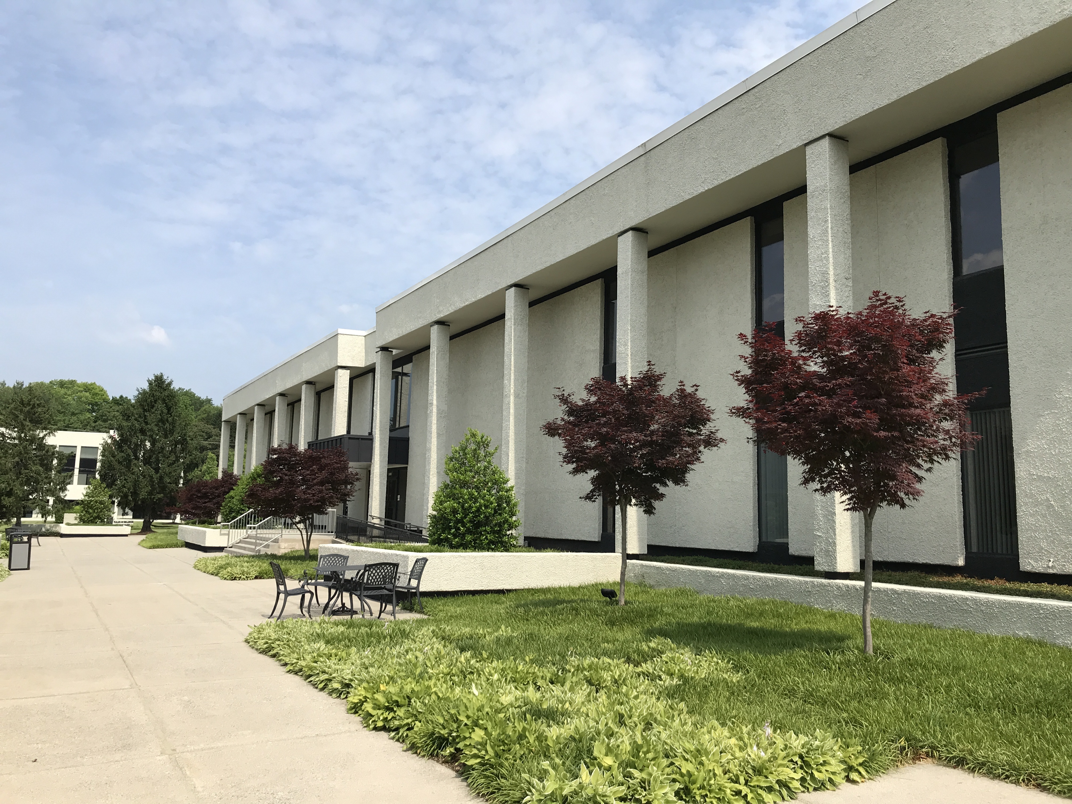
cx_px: 536
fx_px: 867
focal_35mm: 28
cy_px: 402
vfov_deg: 49.7
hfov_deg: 63.4
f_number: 1.8
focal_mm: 3.99
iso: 20
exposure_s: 1/1773
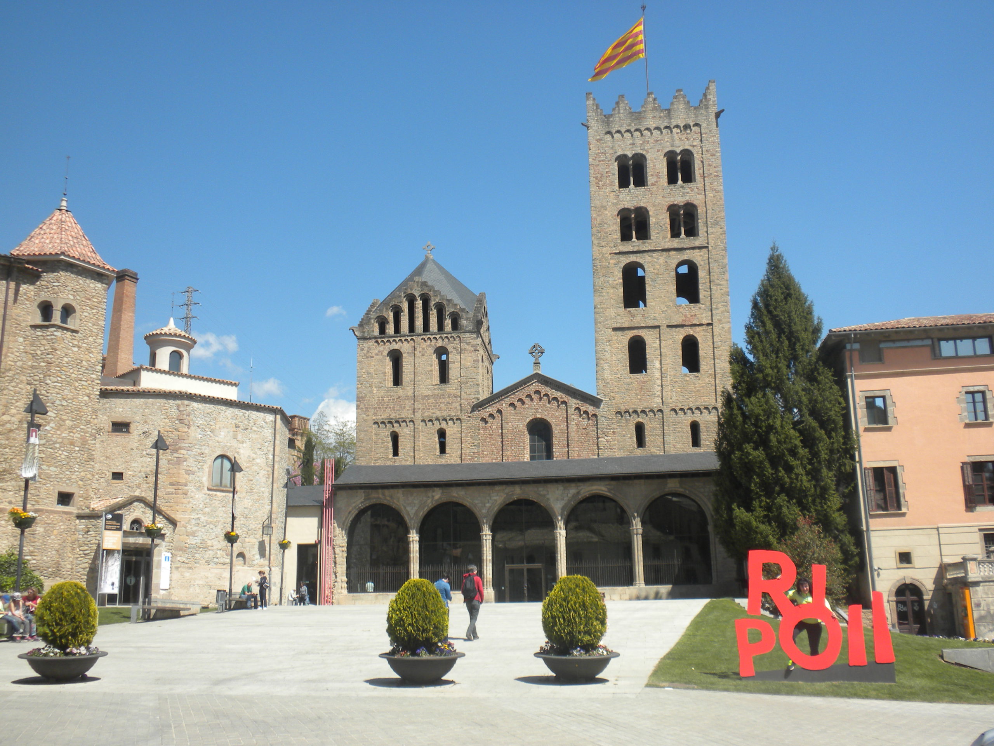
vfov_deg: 38.7
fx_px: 1062
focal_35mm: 37
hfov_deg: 50.1
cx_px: 497
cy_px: 373
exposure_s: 1/83.8
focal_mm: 6.6
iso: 64
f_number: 10
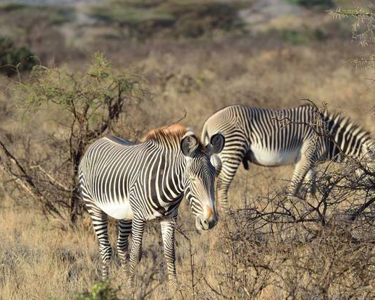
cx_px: 227
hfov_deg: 4.1
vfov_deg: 3.3
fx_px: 5264
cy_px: 151
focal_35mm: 474
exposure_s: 1/400
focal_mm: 250
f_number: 5.3
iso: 200
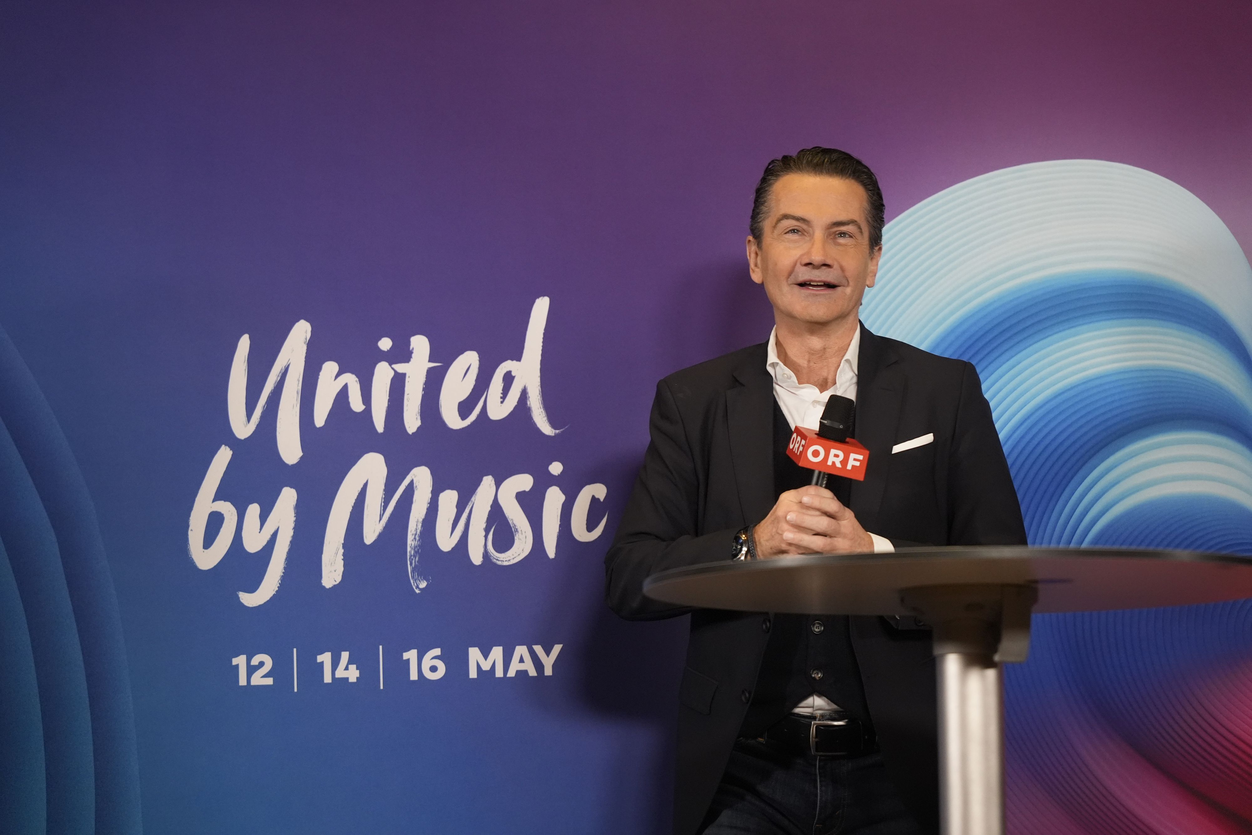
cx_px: 626
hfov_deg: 27.7
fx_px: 2539
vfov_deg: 18.7
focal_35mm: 73
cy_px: 418
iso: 4000
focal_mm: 73
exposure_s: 1/250
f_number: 4
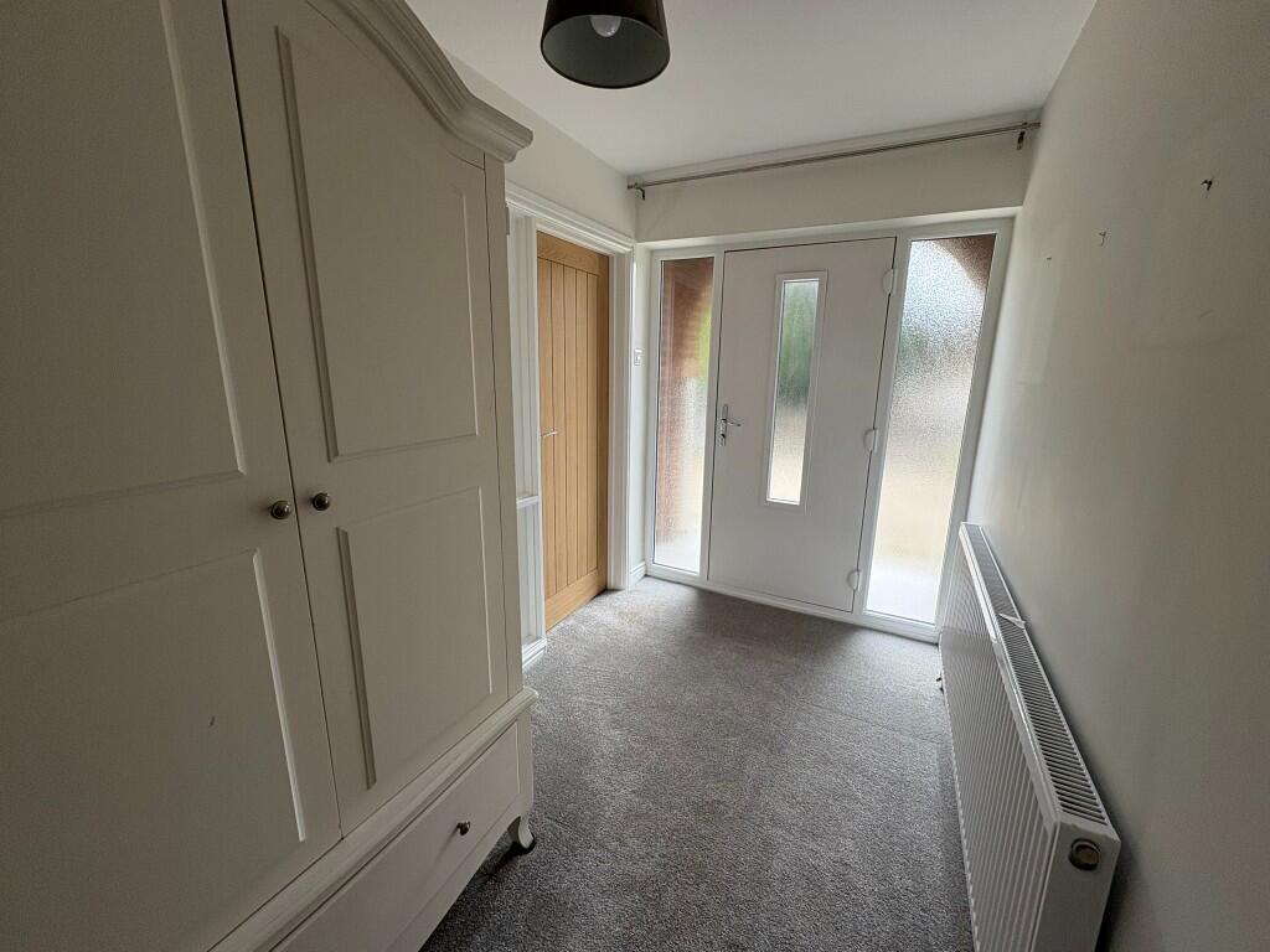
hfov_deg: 102.1
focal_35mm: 14
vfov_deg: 85.7
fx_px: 514
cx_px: 635
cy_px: 476
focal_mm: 2.22
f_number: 2.2
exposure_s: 1/99
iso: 40
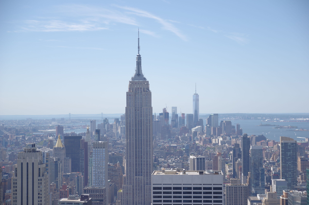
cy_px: 102
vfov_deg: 20.3
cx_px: 154
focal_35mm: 67
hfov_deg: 30.1
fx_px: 575
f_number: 2.8
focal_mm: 45
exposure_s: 1/1250
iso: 100
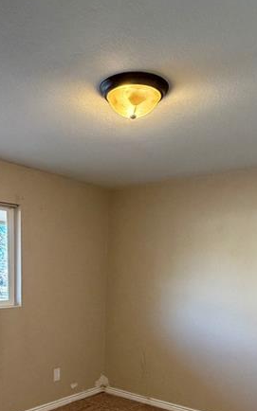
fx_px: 392
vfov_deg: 52.1
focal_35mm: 35
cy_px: 324
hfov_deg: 36.1
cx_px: 101
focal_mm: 2.22
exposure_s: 1/60
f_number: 2.2
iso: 400
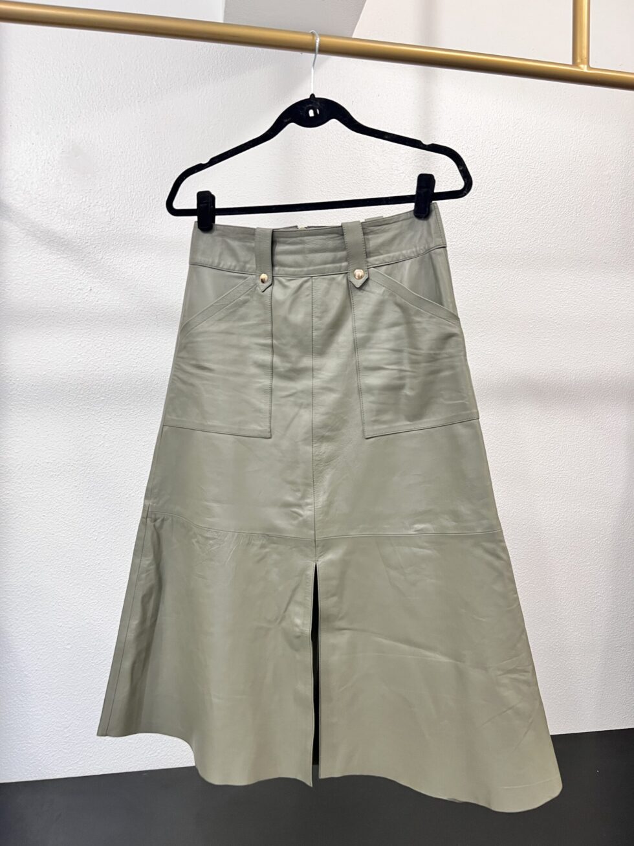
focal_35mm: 26
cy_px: 423
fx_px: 635
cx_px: 317
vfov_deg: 67.3
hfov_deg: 53.1
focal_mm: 5.7
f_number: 1.5
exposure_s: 1/60
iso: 100
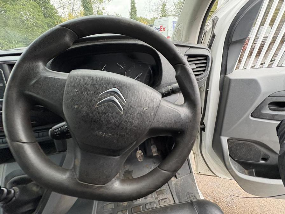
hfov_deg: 102.1
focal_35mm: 14
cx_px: 142
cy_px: 107
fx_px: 115
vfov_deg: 85.7
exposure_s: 1/82
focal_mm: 2.22
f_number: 2.2
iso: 200
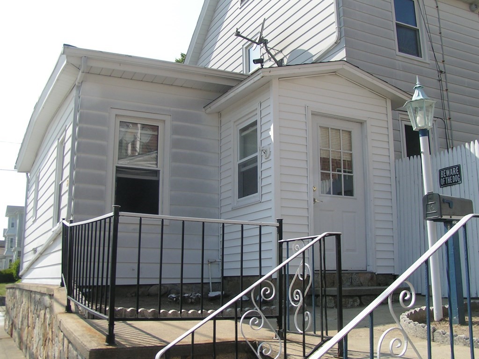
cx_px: 240
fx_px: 526
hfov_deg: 49.0
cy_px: 180
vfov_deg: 37.7
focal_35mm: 38
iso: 50
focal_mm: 5.8
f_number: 5.6
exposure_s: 1/320
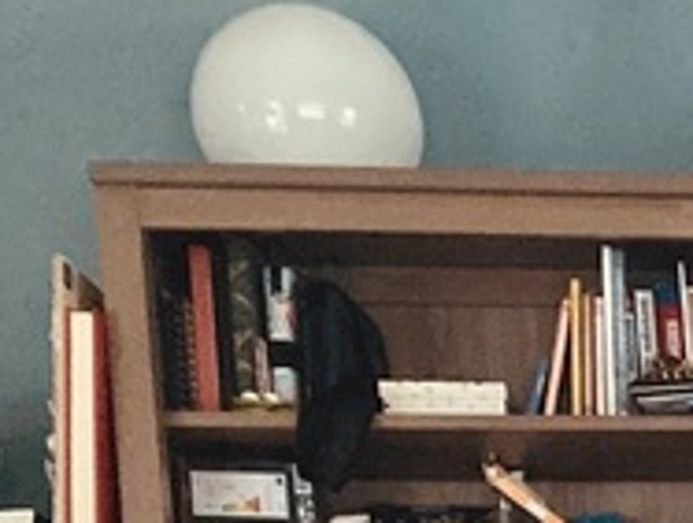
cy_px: 1402
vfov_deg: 8.6
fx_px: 3069
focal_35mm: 153
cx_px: 1760
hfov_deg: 10.7
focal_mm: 3.99
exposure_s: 1/30
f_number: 1.8
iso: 400
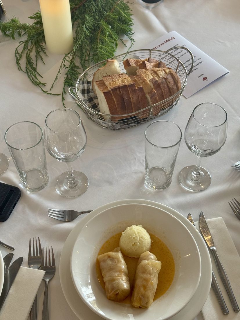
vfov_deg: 39.7
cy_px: 160
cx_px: 120
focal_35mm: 48
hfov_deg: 30.3
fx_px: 444
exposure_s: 1/60
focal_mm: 6.76
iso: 100
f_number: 1.78
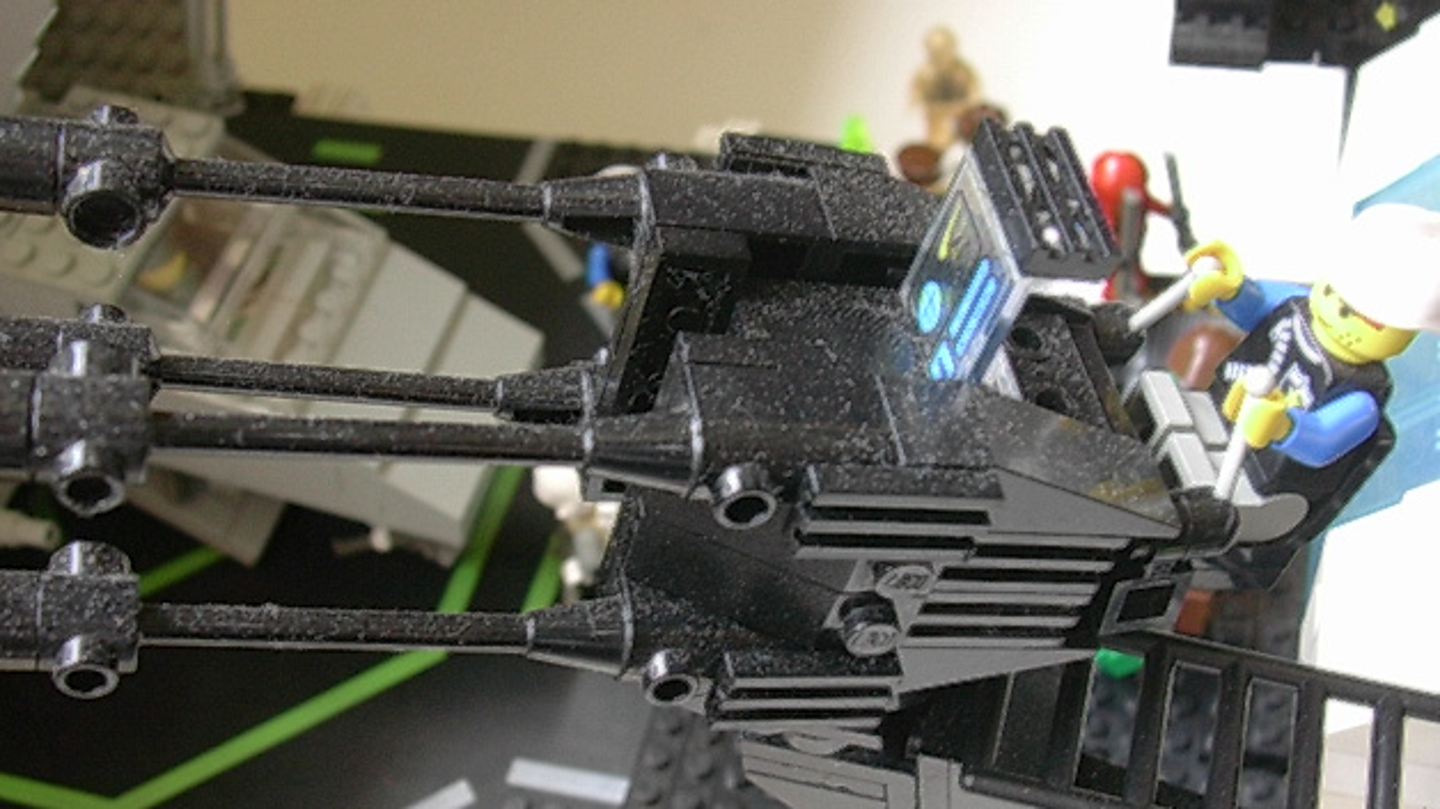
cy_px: 431
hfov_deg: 41.3
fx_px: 1909
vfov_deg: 23.9
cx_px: 725
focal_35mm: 50
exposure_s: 1/16.4
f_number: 2.9
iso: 70
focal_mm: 6.7
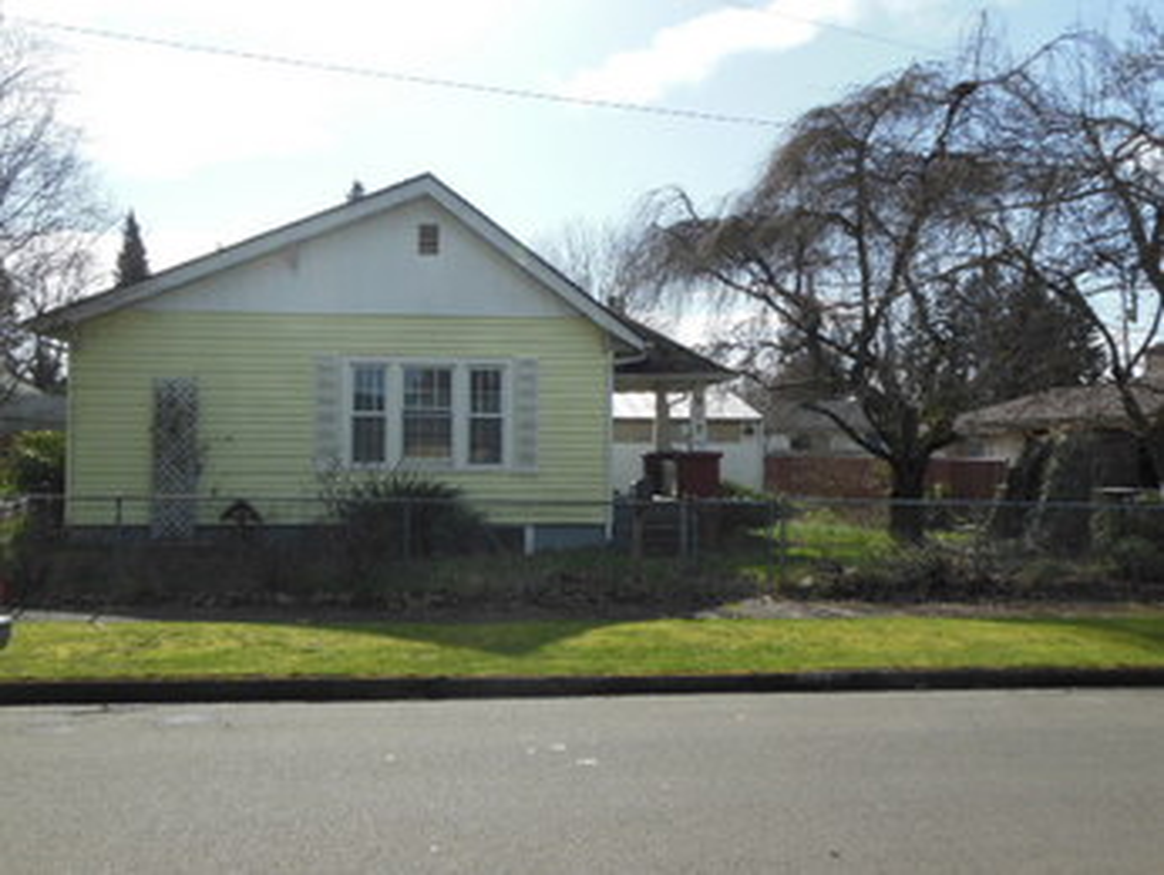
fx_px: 1110
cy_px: 438
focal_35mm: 33
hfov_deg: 55.3
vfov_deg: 43.0
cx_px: 582
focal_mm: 6
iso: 125
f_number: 3.5
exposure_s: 1/1250
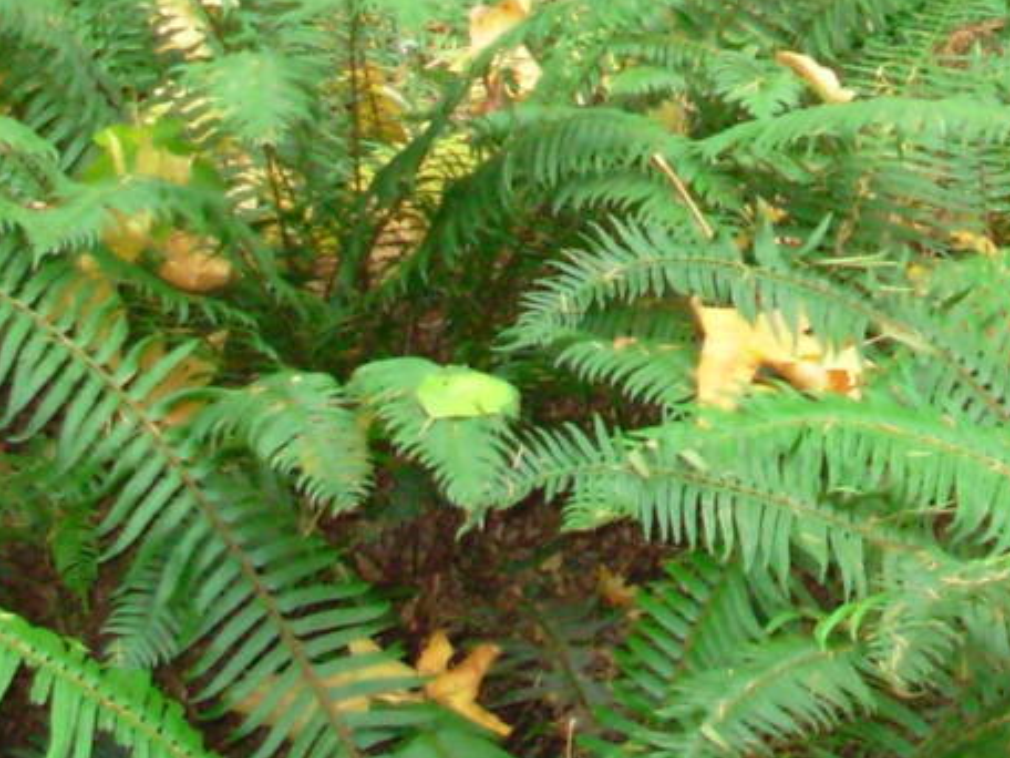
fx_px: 4610
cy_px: -554
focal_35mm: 158
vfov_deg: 9.0
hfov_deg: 12.3
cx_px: 1110
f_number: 3.1
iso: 200
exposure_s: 1/17.4
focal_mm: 7.5
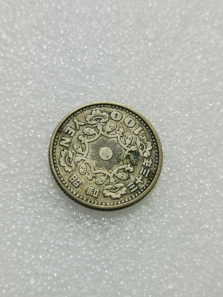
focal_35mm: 56
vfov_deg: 34.3
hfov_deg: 26.1
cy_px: 148
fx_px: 481
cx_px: 112
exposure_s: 1/100
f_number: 1.9
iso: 80
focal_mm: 6.67
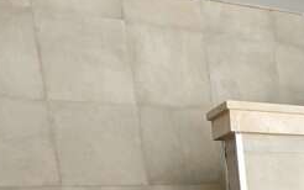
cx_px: 350
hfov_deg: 30.6
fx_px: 481
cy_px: 328
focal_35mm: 58
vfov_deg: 18.3
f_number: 2.2
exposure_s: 1/81.9
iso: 400
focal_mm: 2.16
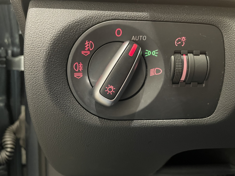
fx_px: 177
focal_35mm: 26
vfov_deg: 53.1
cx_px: 118
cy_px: 88
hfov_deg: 67.3
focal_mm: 4.2
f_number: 1.6
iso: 500
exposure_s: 1/44
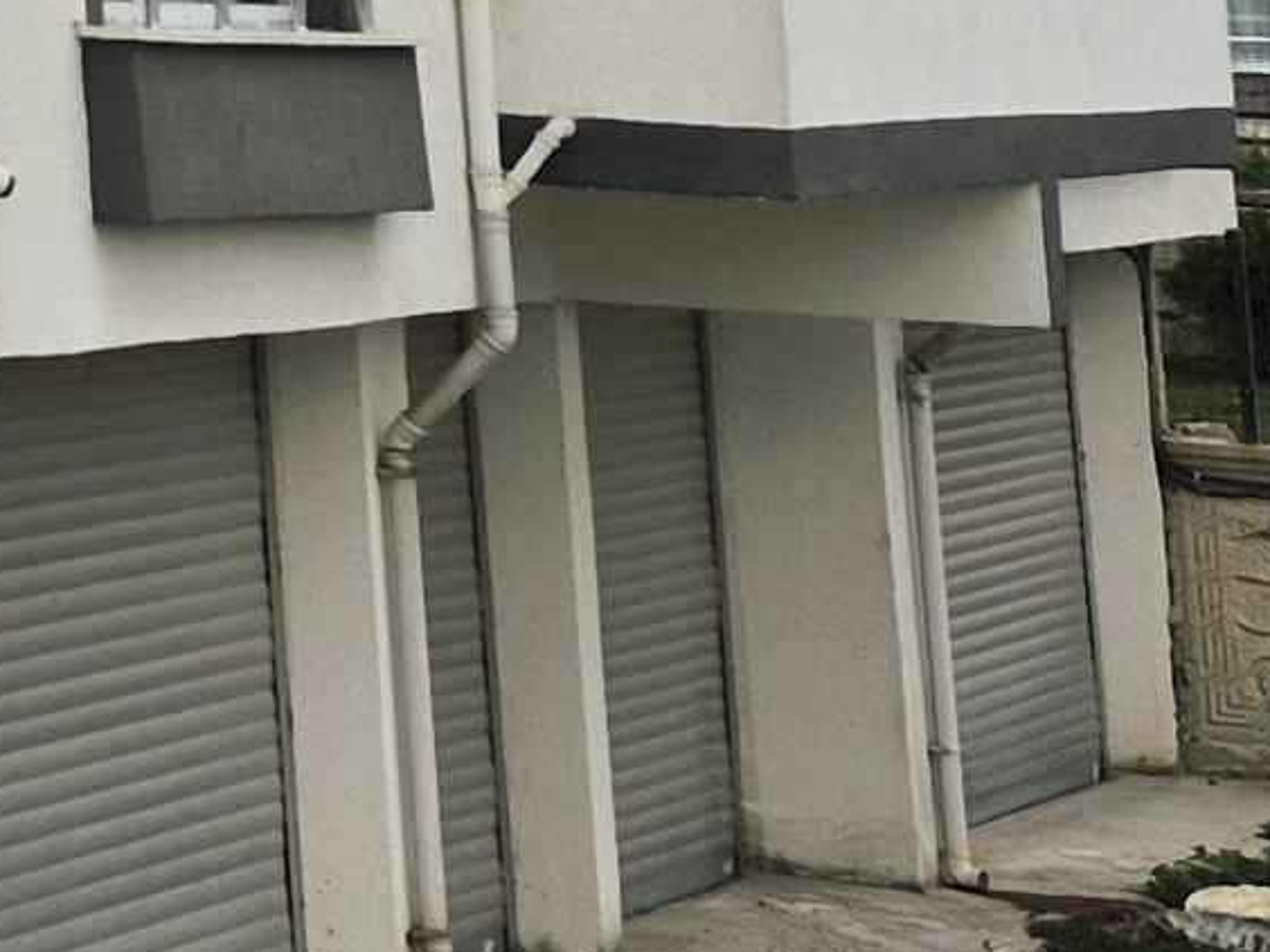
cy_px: -1384
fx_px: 5980
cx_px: -2502
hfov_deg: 9.5
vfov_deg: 8.3
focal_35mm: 163
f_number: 1.8
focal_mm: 5.4
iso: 25
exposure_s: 1/625
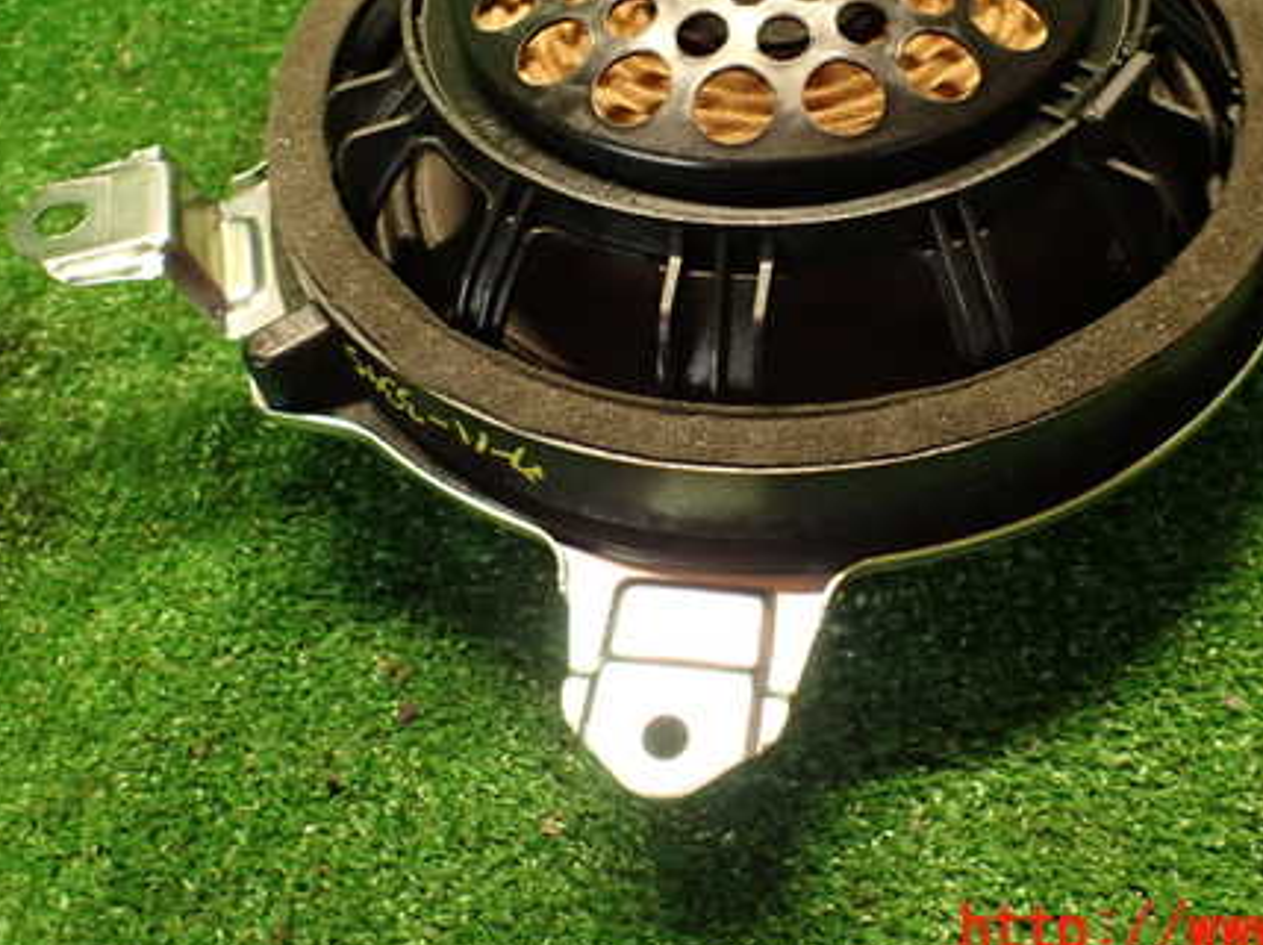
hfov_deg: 52.4
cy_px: 306
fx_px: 1276
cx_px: 742
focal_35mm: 35
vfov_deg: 40.1
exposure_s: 1/30
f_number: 2
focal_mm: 4.5
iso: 400
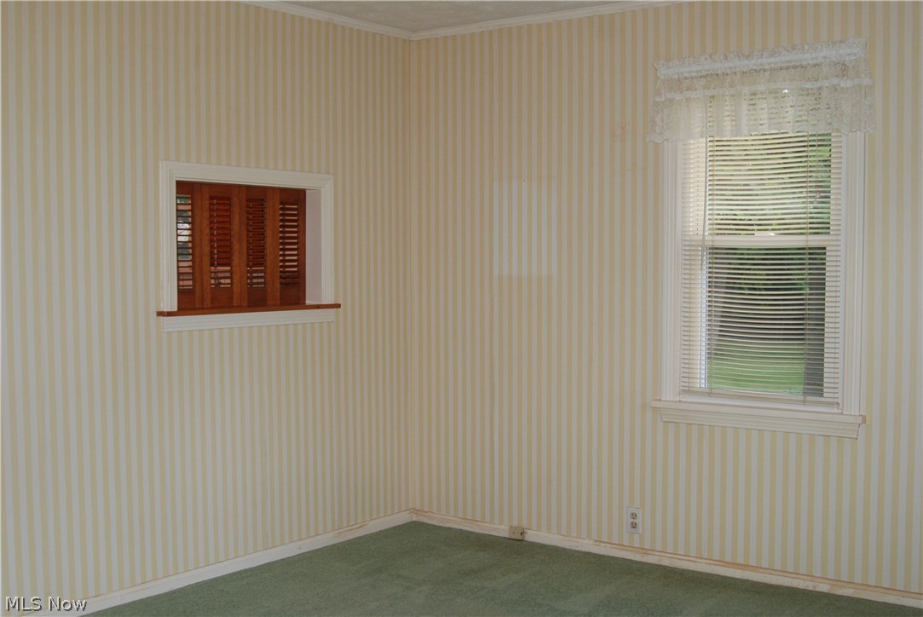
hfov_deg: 46.4
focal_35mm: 42
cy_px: 308
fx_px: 1078
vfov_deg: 32.0
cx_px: 462
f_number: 4
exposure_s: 1/60
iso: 400
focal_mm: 28
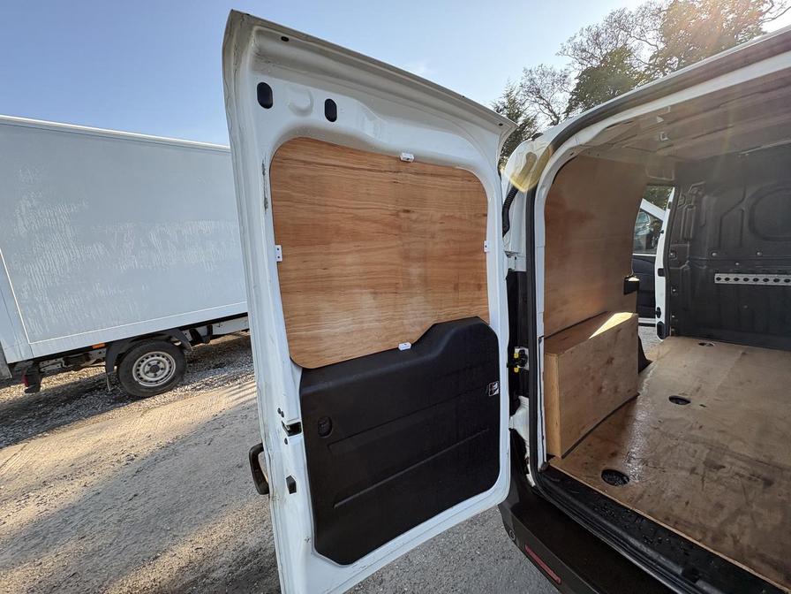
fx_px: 320
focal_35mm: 14
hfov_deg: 102.1
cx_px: 396
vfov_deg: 85.7
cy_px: 297
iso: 40
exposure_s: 1/202
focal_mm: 2.22
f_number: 2.2
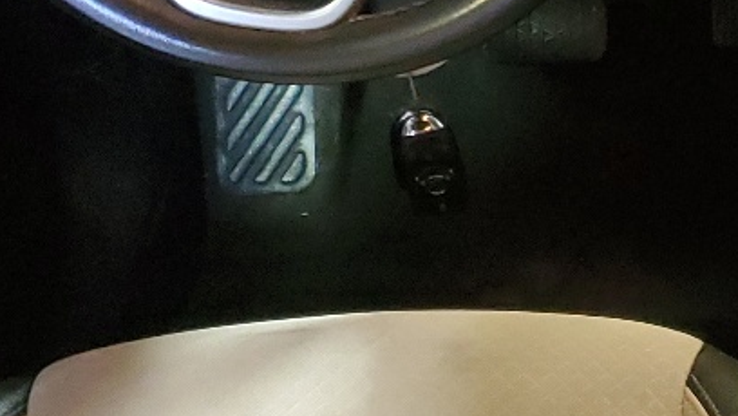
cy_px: 192
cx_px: 903
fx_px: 2173
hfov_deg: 18.2
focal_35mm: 111
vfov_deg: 10.9
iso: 367
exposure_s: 1/40
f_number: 1.5
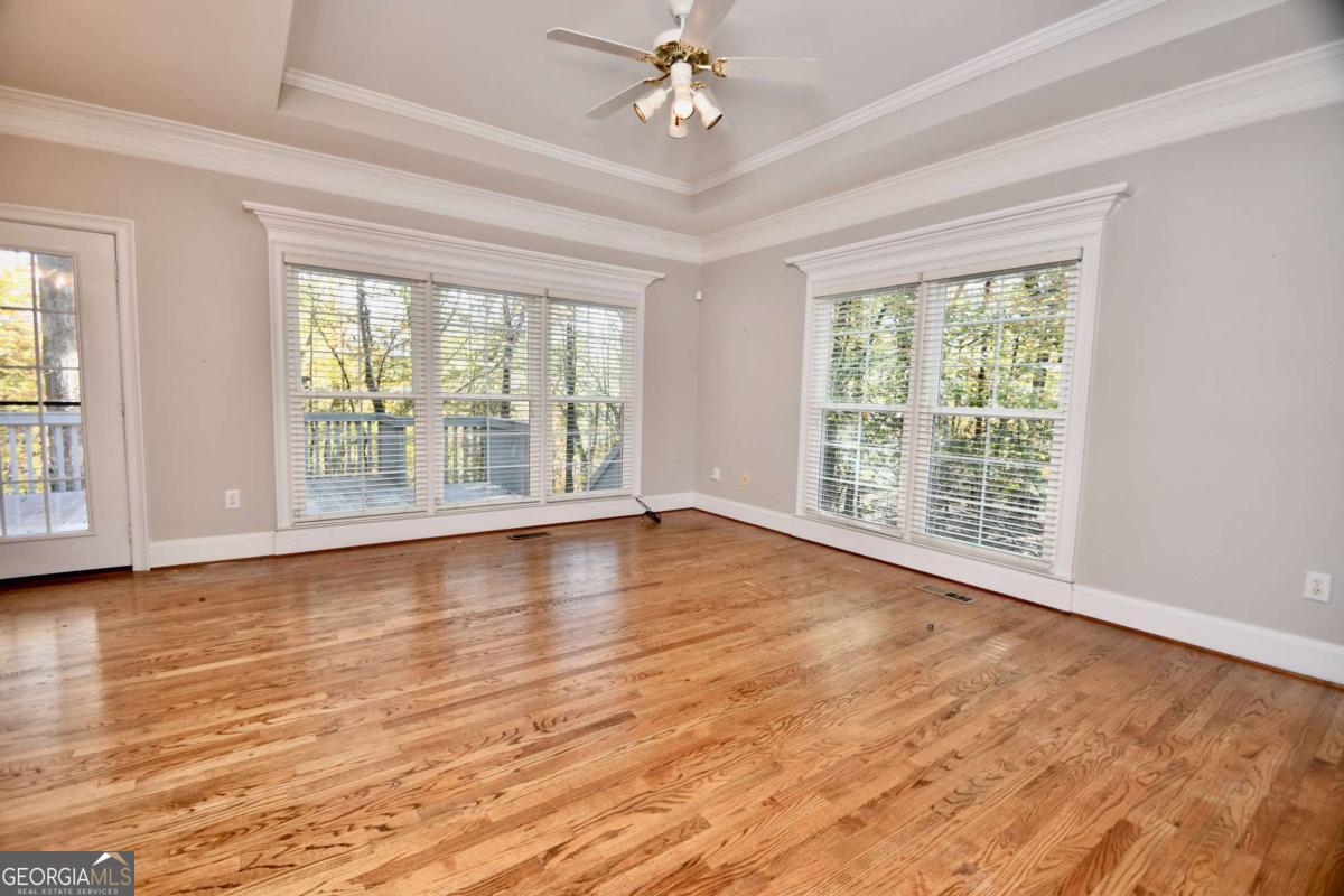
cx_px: 672
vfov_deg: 77.3
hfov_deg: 100.4
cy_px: 448
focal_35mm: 15
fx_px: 560
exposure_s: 1/60
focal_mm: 10
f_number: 4
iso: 360
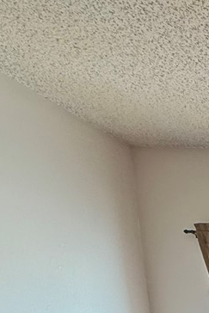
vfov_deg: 23.8
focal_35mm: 64
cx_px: 561
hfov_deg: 12.9
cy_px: 487
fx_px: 557
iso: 160
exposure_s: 1/60
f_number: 2.2
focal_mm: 2.22
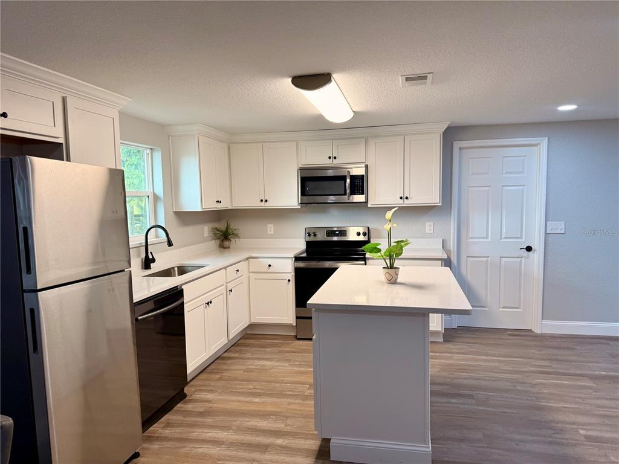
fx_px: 429
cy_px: 232
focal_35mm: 24
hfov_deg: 71.6
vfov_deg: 56.8
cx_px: 310
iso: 100
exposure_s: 1/120
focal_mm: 6.76
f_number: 1.78
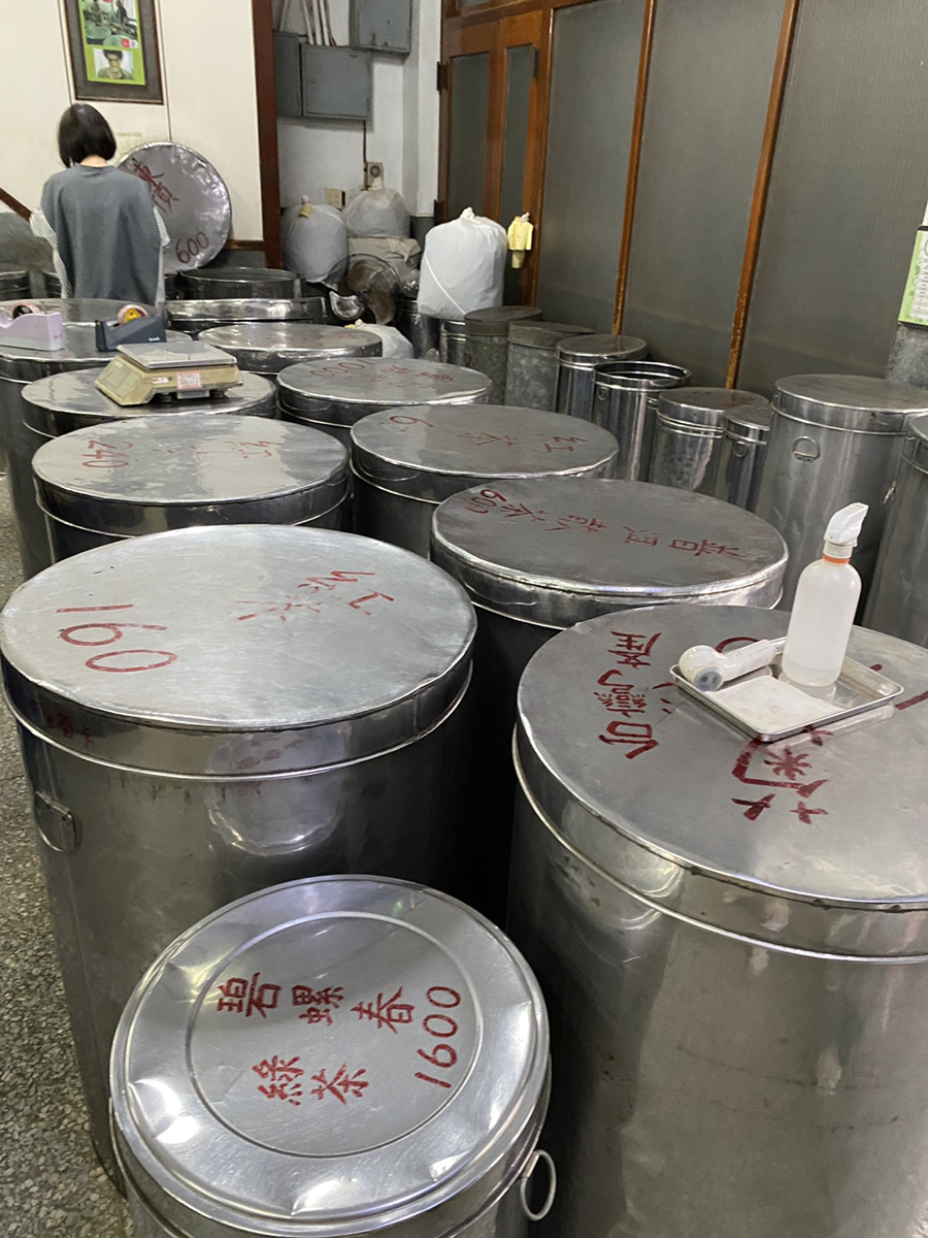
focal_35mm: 26
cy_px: 619
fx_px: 929
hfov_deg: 53.1
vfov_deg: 67.3
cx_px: 464
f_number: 1.8
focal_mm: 4.25
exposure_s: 1/60
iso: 400
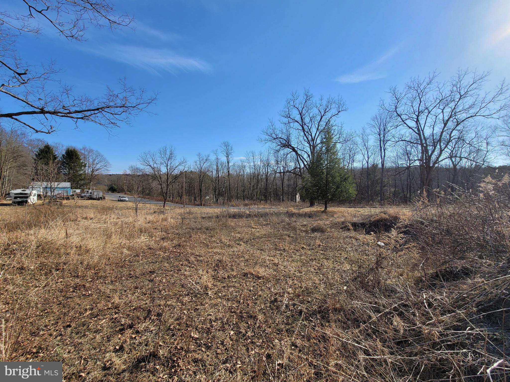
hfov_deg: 106.2
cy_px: 191
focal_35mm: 13
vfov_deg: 89.9
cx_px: 255
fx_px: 192
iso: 64
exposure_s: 1/2000
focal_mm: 2.2
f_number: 2.2
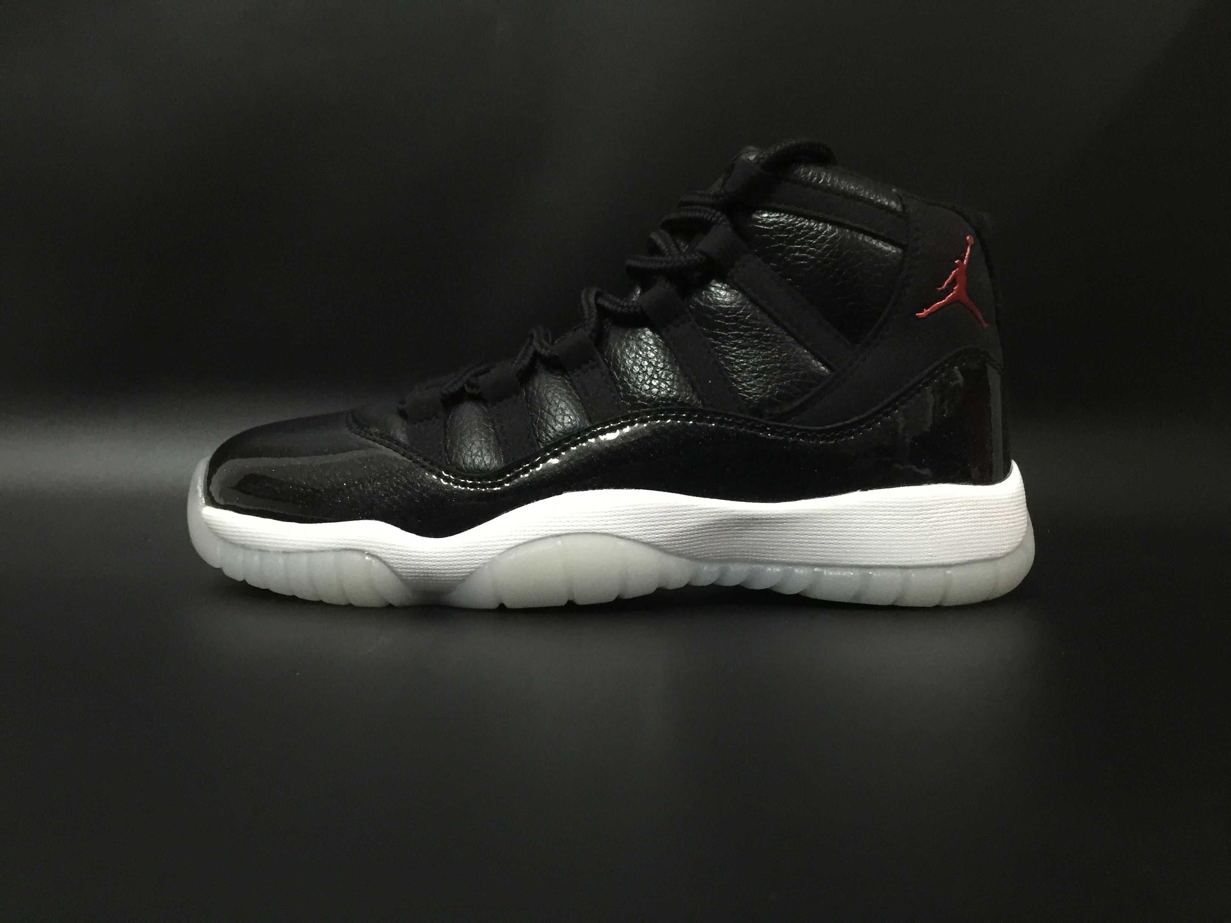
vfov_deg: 48.2
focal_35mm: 29
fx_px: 1031
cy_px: 462
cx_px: 616
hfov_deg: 61.7
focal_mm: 4.15
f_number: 2.2
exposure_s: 1/4
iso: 160
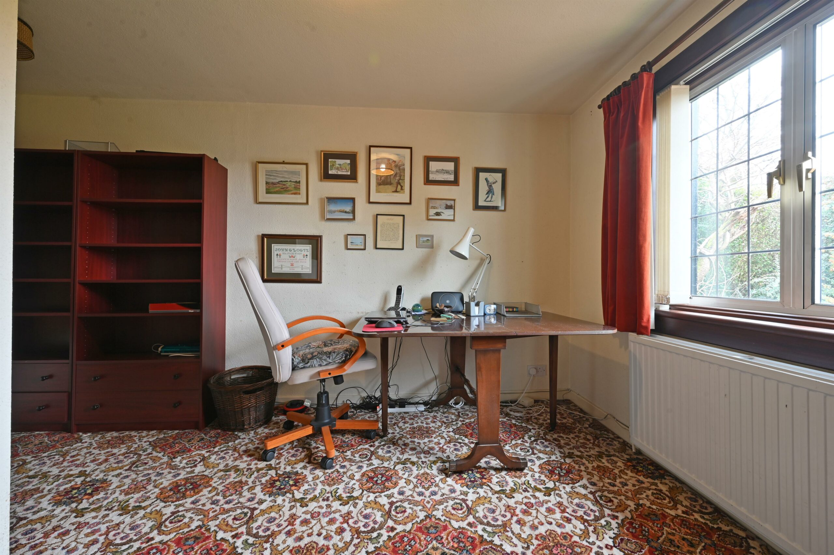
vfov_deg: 81.1
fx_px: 324
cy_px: 278
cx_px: 417
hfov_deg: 104.3
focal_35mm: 14
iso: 125
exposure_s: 1
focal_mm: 14
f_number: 11
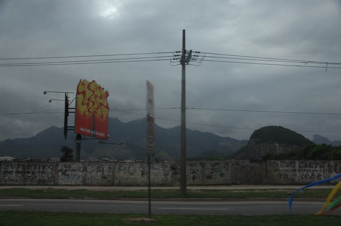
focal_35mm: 30
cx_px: 170
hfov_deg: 62.0
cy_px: 113
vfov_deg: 43.5
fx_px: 284
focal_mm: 20
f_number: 5.6
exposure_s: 1/400
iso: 200
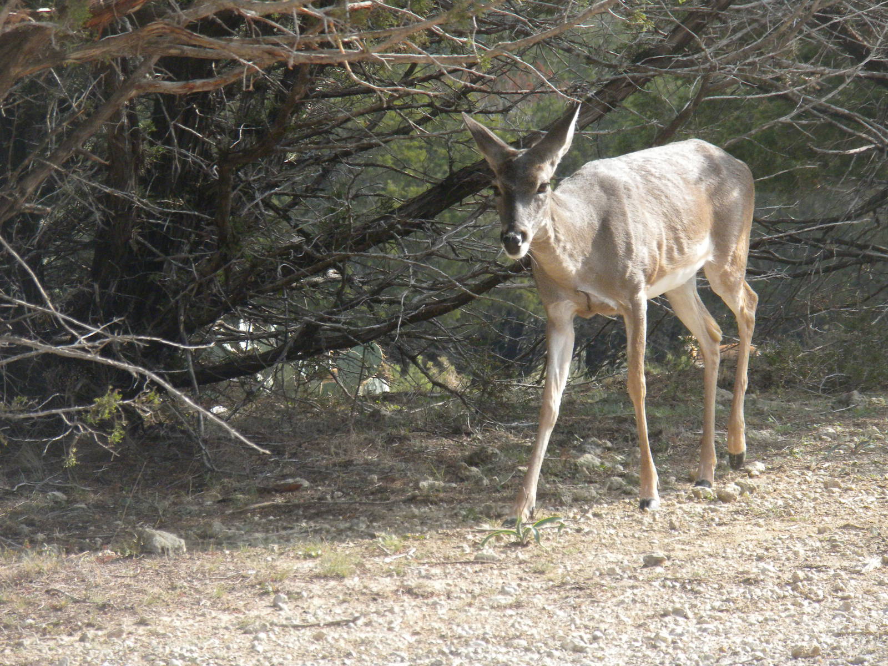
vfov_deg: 6.2
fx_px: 6105
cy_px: 333
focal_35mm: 238
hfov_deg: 8.3
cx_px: 444
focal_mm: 42.1
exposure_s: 1/538
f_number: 5.2
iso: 269
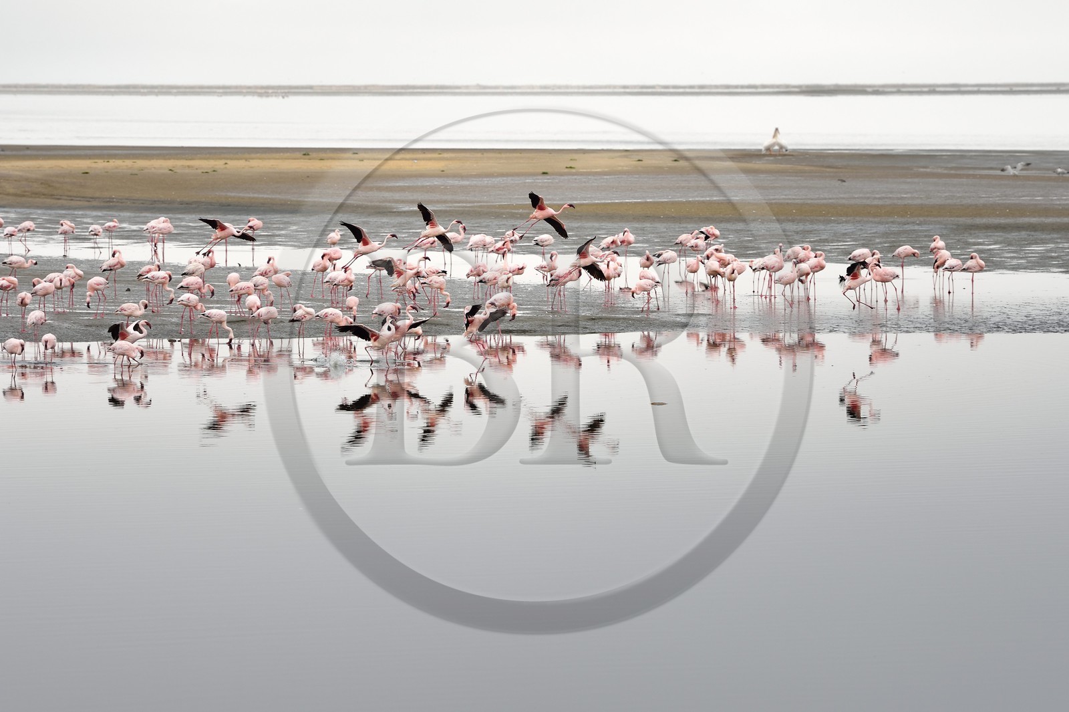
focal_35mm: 200
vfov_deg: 6.9
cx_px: 534
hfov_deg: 10.3
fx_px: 5937
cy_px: 356
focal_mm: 200
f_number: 6.3
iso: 200
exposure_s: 1/500
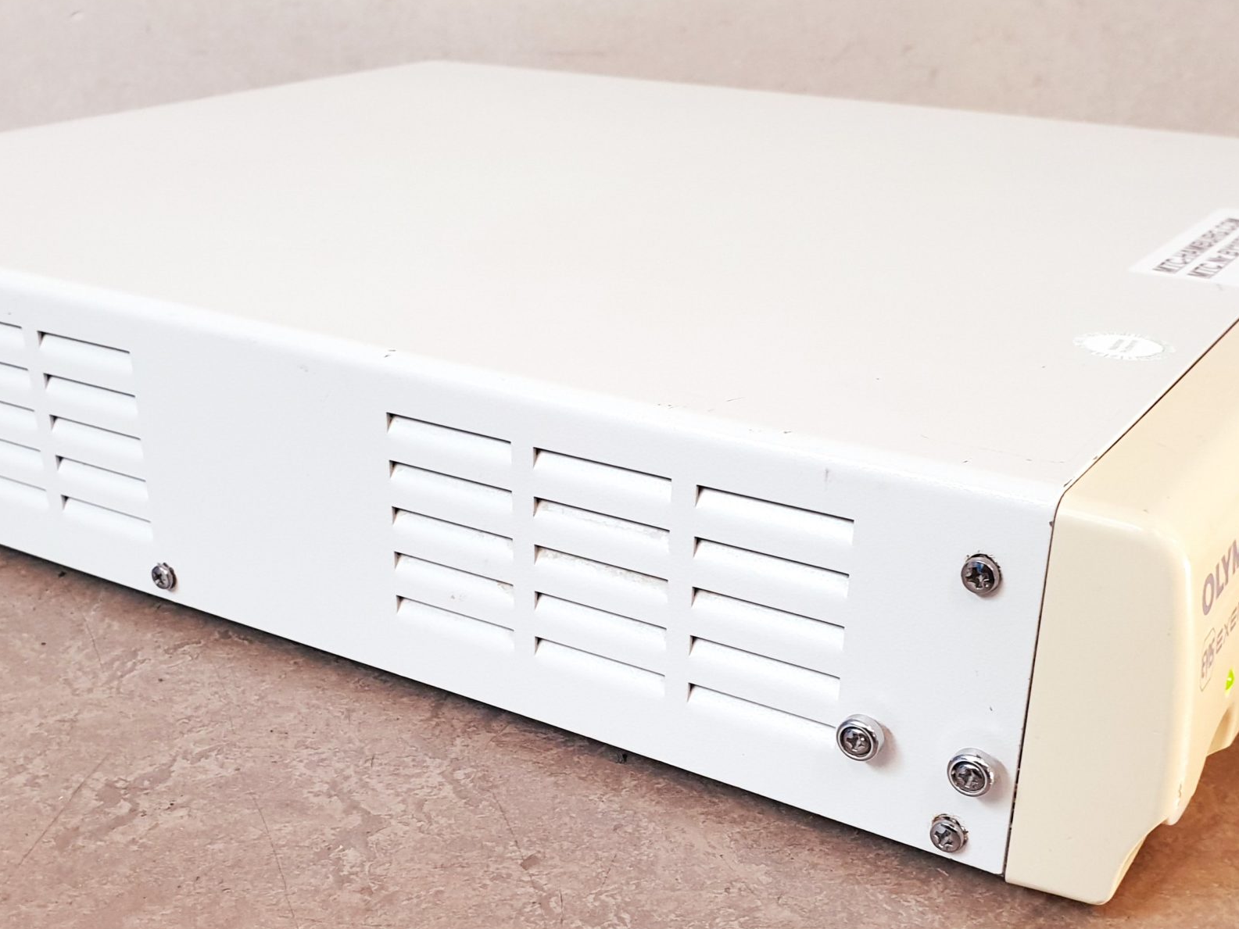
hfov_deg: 44.8
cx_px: 572
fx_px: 1503
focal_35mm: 42
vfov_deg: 34.1
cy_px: 615
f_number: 2.4
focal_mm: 4.3
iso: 320
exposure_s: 1/50
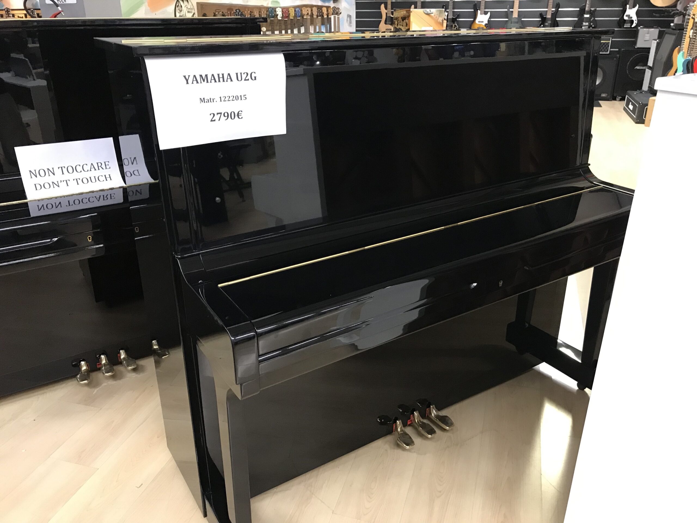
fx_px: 564
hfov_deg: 63.4
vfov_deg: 49.7
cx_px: 348
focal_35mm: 28
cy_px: 262
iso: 100
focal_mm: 3.99
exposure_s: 1/17
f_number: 1.8
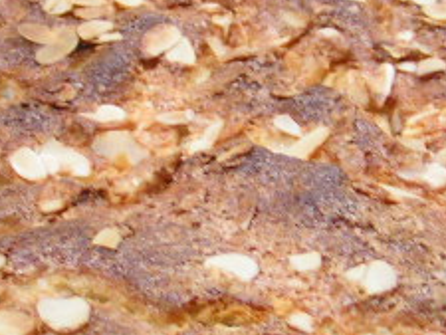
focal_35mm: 108
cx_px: 115
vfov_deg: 13.7
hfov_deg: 18.1
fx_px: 1392
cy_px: 190
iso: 200
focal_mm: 5.8
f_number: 2.8
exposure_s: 1/8
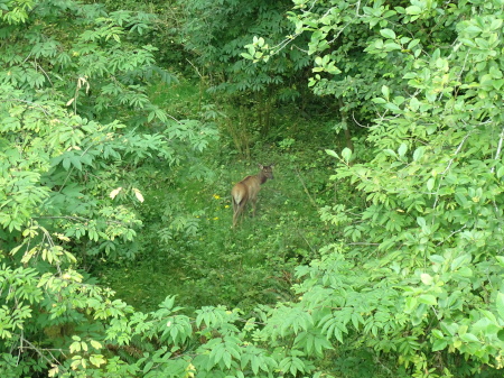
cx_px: 252
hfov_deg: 19.6
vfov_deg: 14.8
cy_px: 189
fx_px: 1455
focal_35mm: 100
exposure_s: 1/50
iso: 400
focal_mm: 18
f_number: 4.9
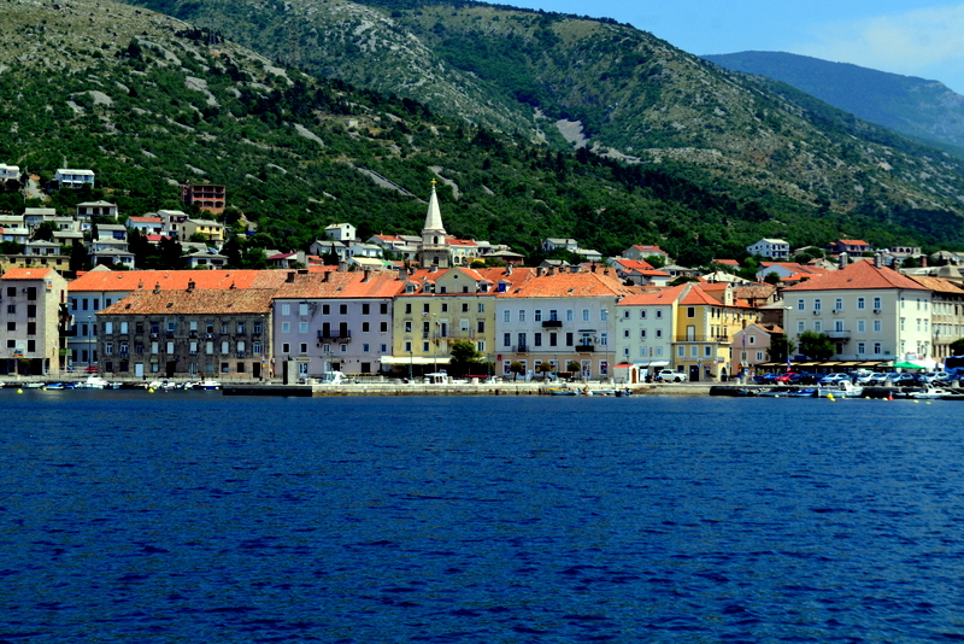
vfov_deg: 18.9
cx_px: 482
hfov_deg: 28.1
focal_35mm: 72
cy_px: 322
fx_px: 1929
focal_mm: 48
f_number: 11
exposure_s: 1/500
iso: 400
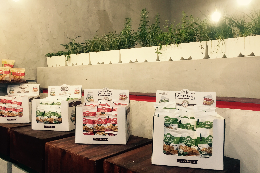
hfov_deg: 60.3
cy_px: 92
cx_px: 133
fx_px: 224
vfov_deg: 42.3
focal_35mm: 31
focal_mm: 4.15
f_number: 2.2
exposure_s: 1/33
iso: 50
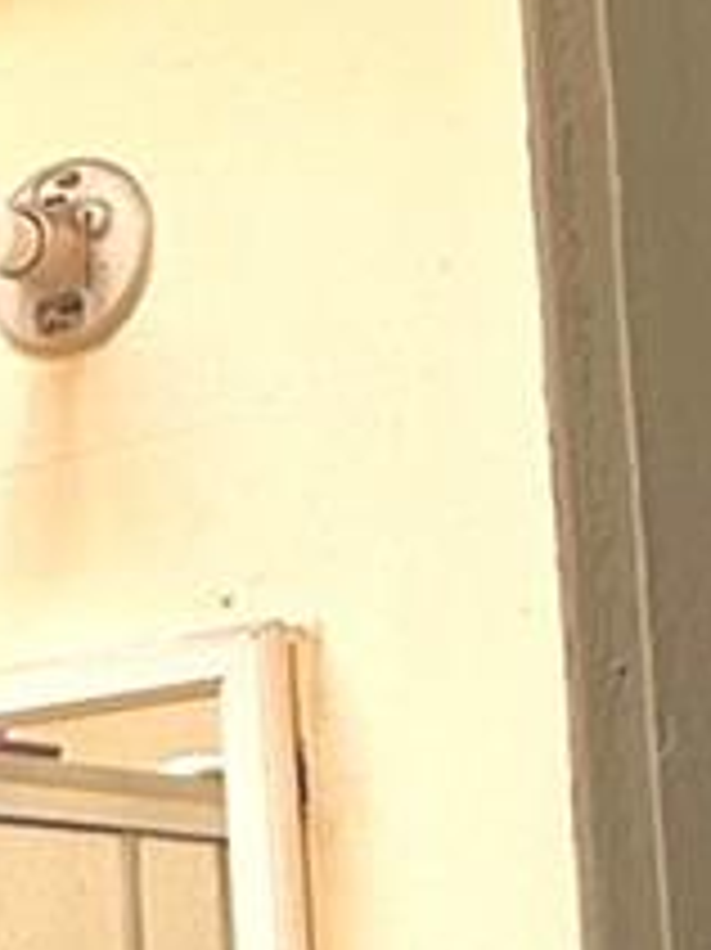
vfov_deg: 19.0
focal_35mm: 102
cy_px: 788
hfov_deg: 11.6
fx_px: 2796
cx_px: -1066
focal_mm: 2.22
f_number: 2.2
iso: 64
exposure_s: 1/232
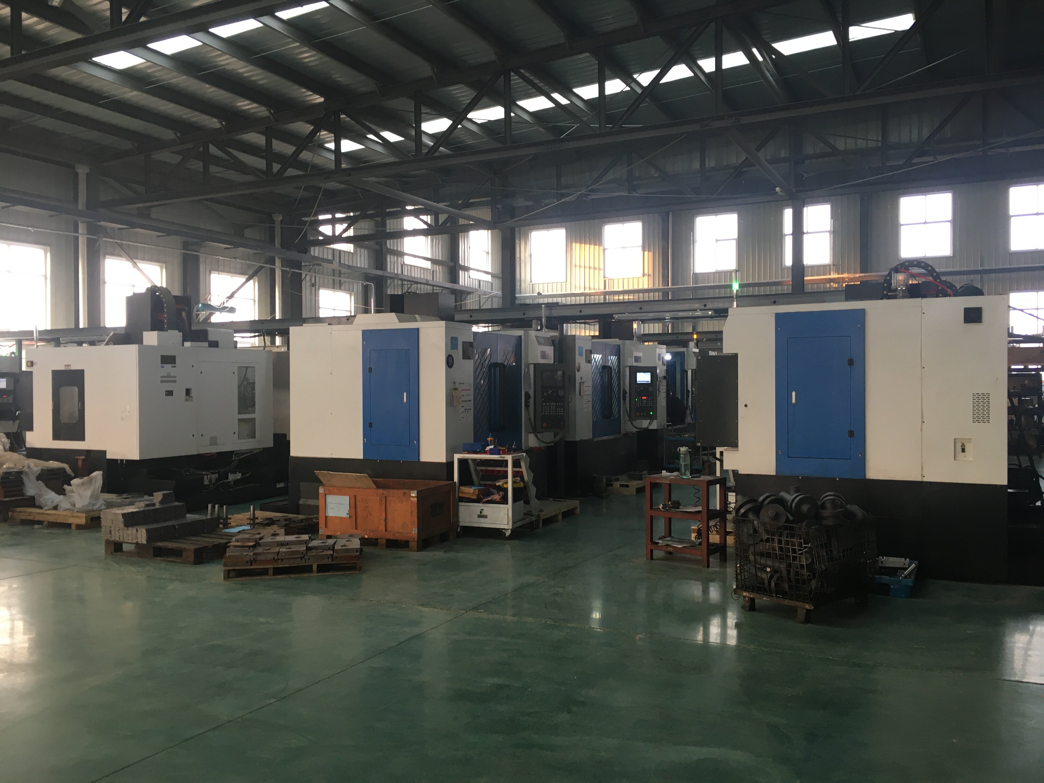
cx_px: 522
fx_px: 875
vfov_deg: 48.2
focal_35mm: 29
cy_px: 392
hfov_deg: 61.7
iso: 64
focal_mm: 4.15
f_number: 2.2
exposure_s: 1/33
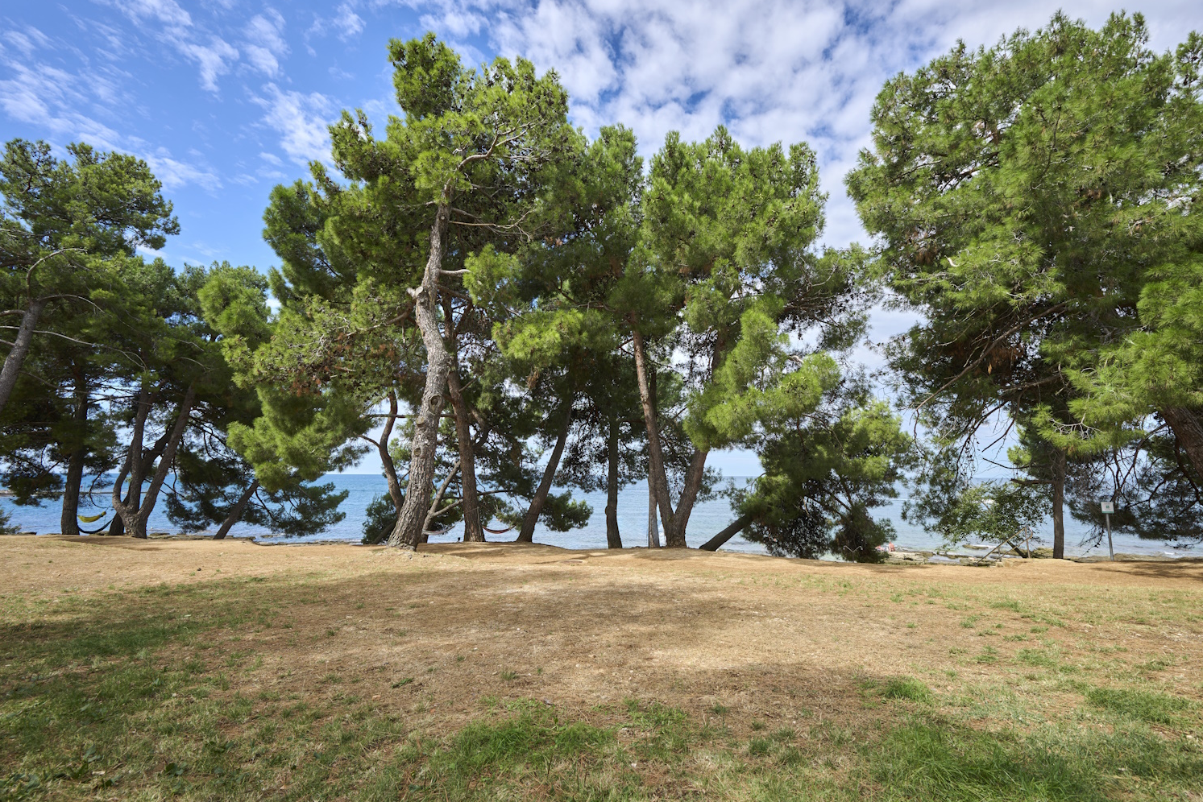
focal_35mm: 15
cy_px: 406
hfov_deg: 100.4
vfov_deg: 77.3
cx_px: 614
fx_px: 501
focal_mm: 14
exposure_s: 1/80
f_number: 9
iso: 64
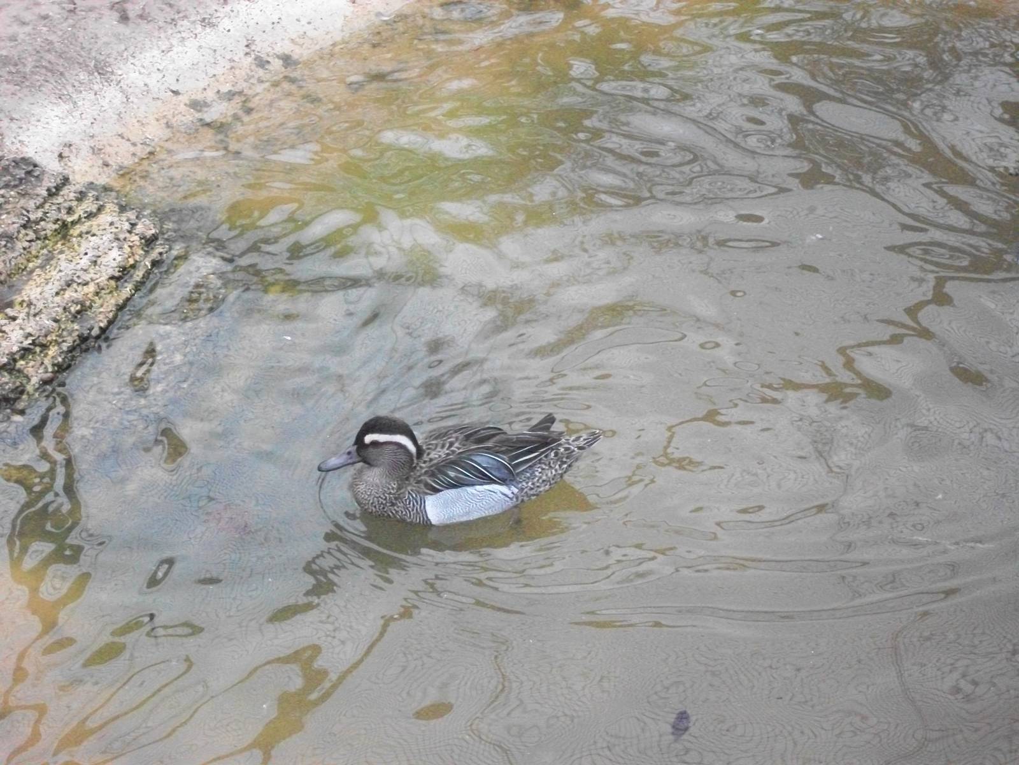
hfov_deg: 20.4
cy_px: 382
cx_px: 510
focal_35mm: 96
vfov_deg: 15.4
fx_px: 2826
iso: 800
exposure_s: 1/400
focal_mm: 17.1
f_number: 5.2
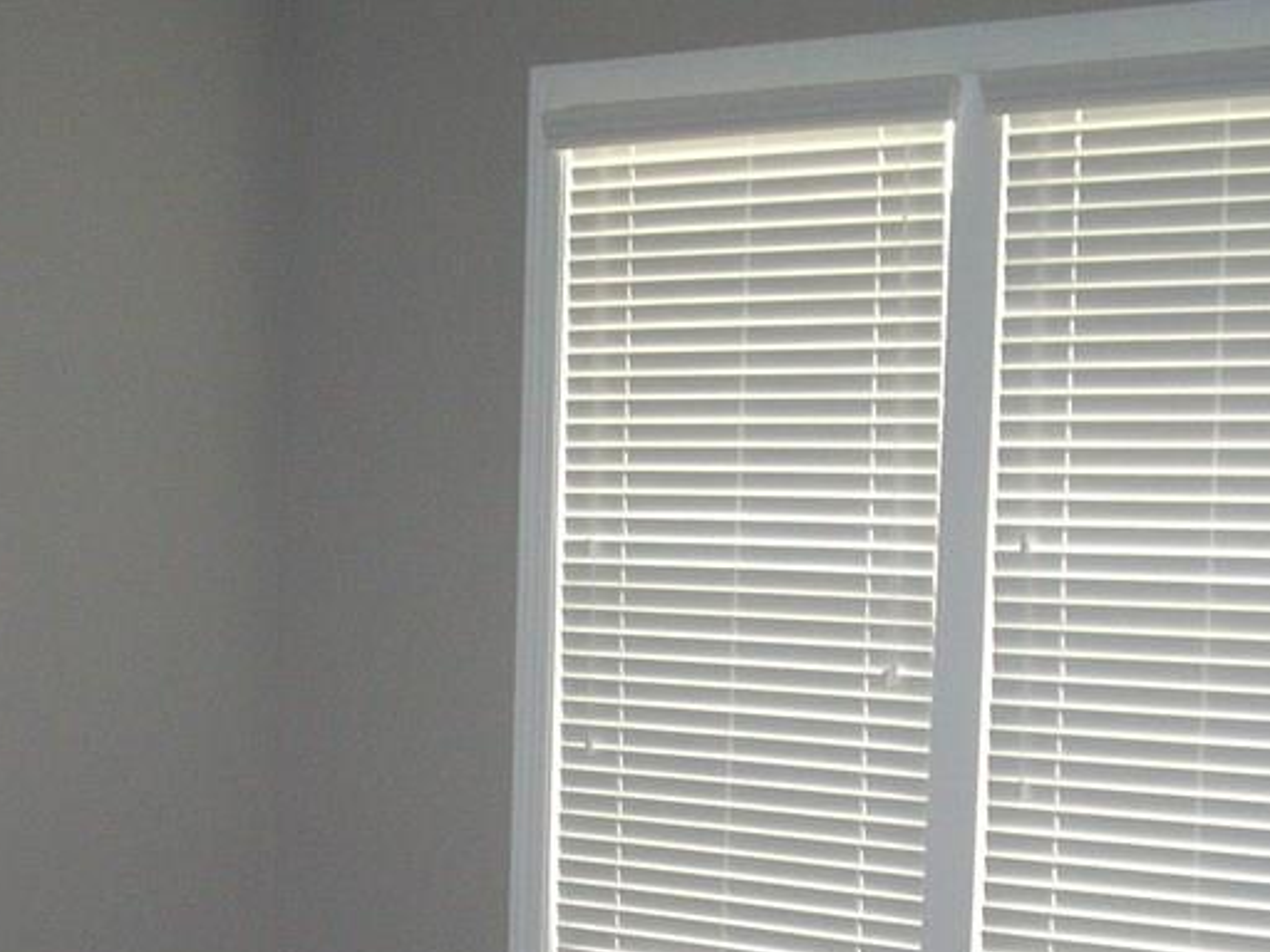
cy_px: 831
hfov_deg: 26.3
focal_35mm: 74
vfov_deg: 19.6
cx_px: 556
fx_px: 2715
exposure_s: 1/60
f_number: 2.8
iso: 259
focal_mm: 6.2
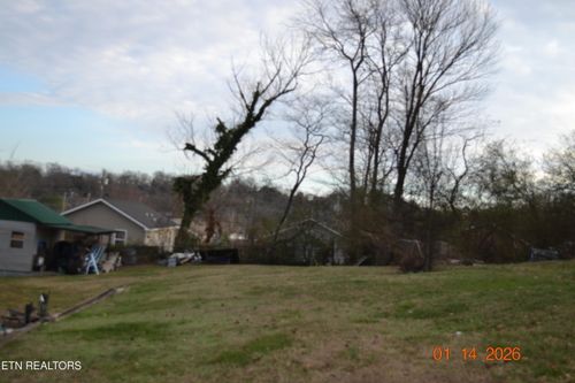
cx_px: 288
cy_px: 192
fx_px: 695
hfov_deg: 45.0
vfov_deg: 30.8
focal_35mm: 44
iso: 100
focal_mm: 29
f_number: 4.5
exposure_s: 1/200
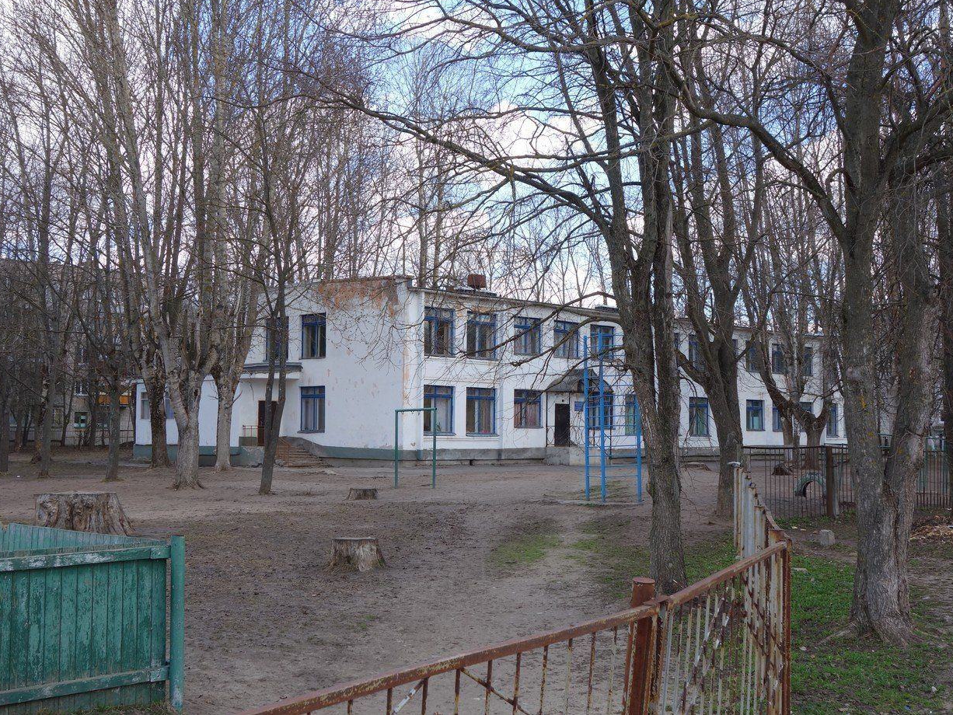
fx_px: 1239
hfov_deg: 42.1
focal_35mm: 45
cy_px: 353
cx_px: 500
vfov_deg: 32.2
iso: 125
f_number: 5.6
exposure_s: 1/160
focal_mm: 15.1
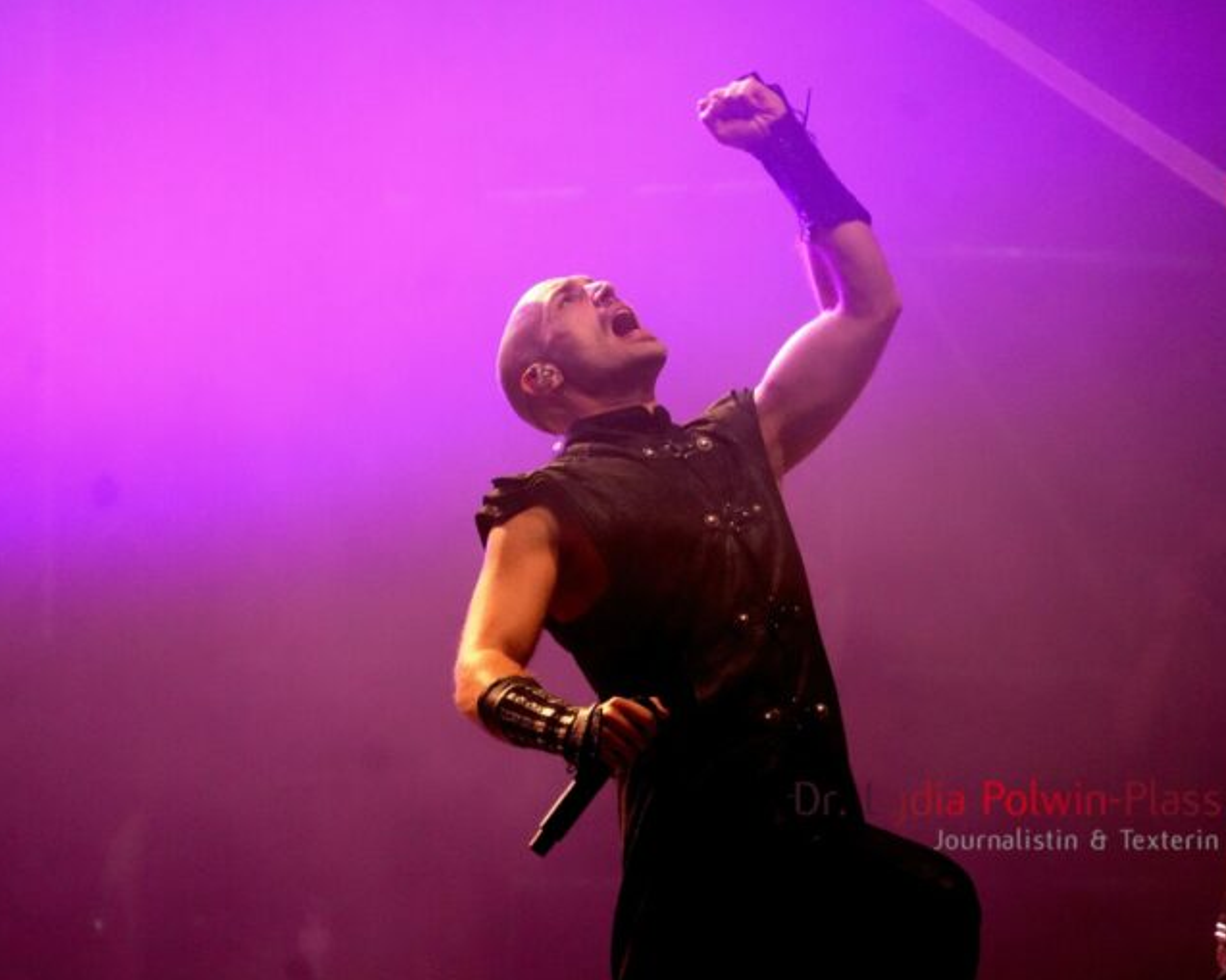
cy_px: 491
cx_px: 595
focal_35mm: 379
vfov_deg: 4.1
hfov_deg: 5.1
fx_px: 13730
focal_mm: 223
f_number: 6.3
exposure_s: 1/200
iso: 6400
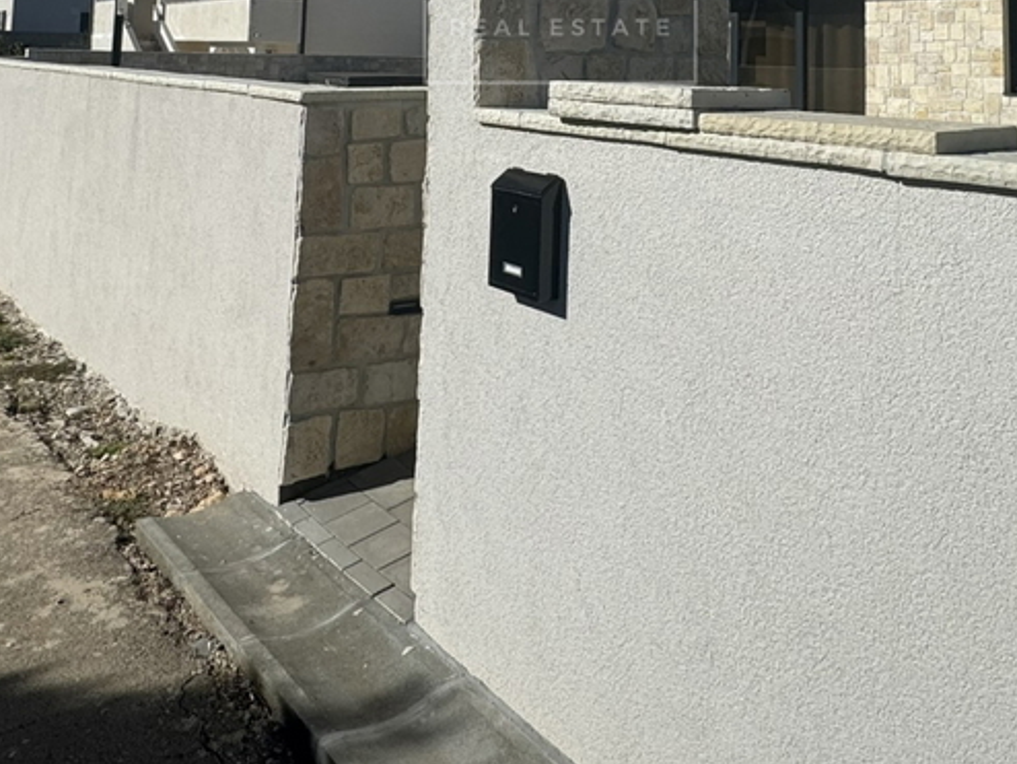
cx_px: 562
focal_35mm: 34
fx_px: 999
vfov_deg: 36.4
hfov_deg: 53.8
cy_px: -43
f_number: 2.2
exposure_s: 1/4630
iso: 50
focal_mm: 2.22
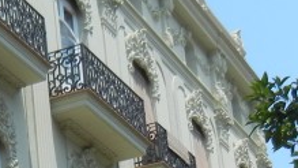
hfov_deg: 13.8
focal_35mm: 153
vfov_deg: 7.8
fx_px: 1209
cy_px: 257
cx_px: -18
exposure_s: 1/951
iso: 160
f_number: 3.5
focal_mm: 5.4
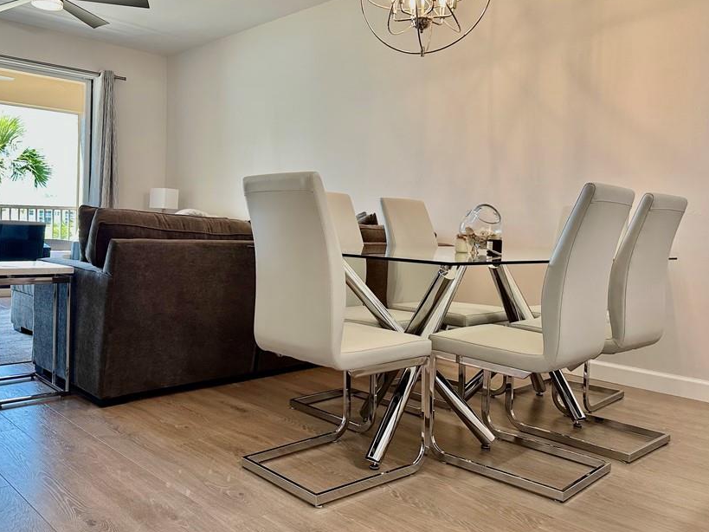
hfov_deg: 59.8
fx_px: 614
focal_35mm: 30
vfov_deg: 46.7
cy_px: 230
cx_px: 313
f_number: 1.78
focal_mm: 6.86
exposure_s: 1/120
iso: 160
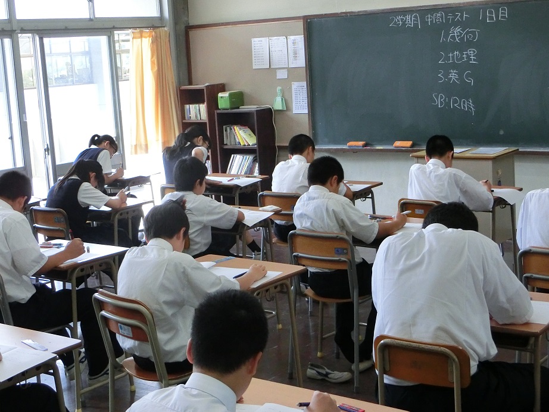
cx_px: 274
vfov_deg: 24.4
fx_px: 952
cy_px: 206
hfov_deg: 32.2
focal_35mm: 60
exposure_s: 1/200
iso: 800
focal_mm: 10.7
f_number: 5
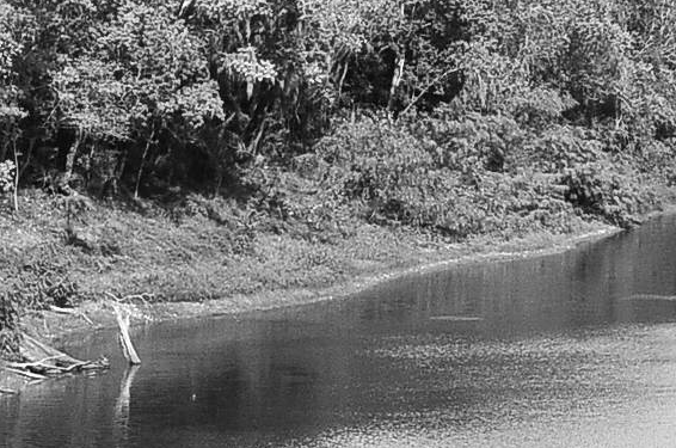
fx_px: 3917
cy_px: 119
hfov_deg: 9.7
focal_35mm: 209
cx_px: 791
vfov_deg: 6.5
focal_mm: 32
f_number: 13
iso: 800
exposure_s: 1/640
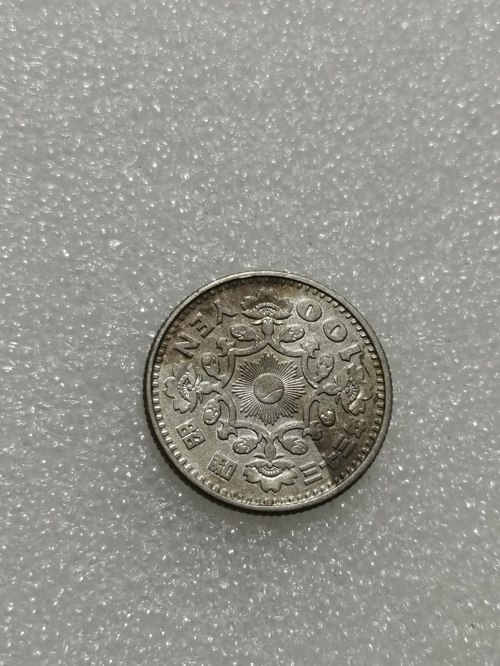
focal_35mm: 71
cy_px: 333
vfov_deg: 27.4
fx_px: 1367
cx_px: 250
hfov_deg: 20.7
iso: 64
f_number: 1.8
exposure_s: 1/100
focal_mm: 5.58
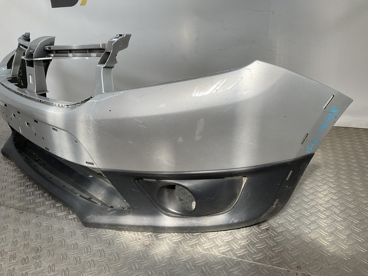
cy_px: 138
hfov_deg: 61.7
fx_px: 308
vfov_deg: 48.2
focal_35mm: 29
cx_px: 184
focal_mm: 3
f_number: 1.8
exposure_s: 1/365
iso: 16
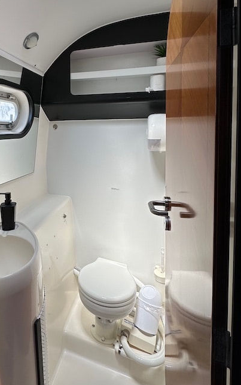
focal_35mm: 23
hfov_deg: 50.2
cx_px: 53
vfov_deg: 75.7
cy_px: 143
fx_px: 242
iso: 40
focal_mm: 2.22
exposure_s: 1/287
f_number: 2.2
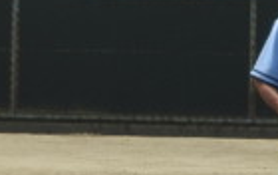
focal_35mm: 1224
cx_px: -177
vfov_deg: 1.1
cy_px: 392
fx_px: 9288
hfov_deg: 1.7
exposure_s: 1/640
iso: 100
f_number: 5.5
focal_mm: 48.4
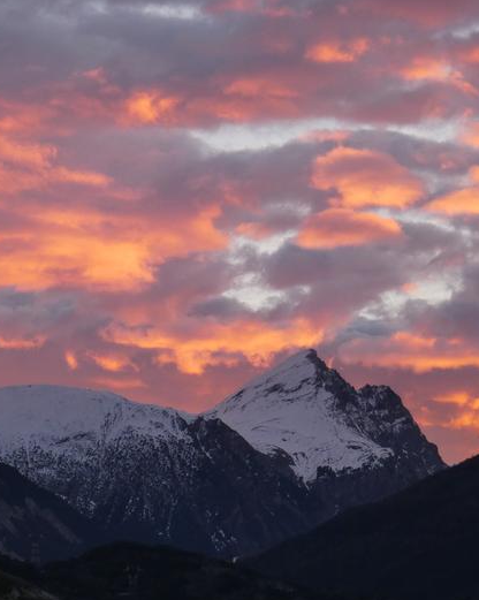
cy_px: 260
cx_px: 188
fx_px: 2927
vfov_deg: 11.7
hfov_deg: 9.4
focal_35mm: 165
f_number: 5
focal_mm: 19.7
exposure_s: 1/80
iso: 160
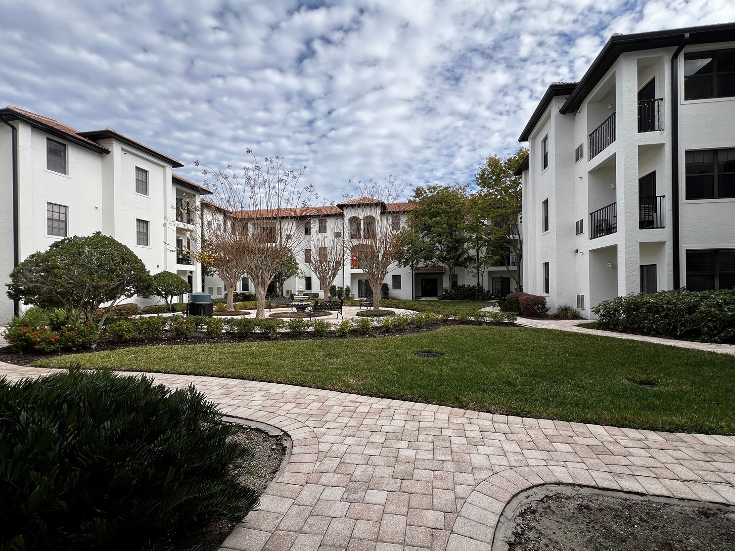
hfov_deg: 102.0
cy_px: 287
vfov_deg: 85.6
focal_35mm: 14
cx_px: 387
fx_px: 297
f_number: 1.8
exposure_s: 1/927
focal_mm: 1.57
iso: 32
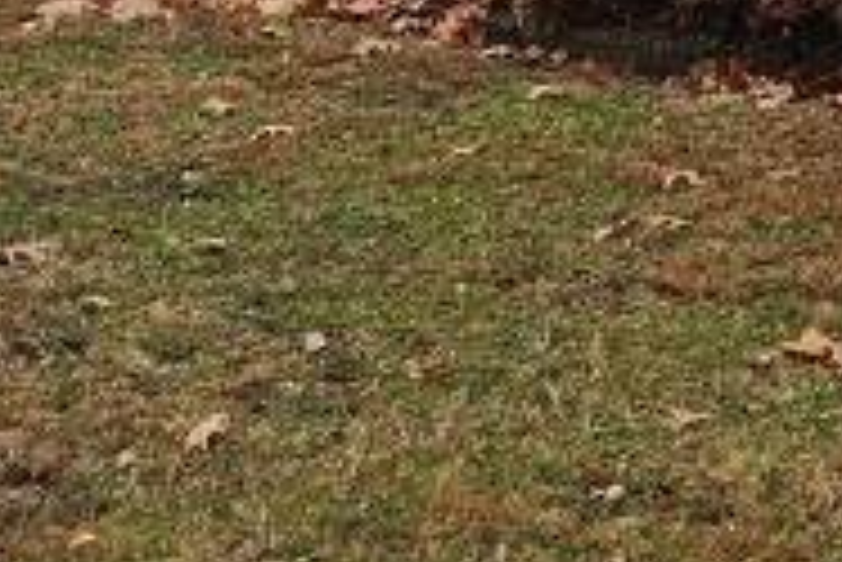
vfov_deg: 9.2
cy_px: -895
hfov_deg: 13.4
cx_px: 1684
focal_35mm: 131
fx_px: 3066
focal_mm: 6.4
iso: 12
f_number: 1.8
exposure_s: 1/183
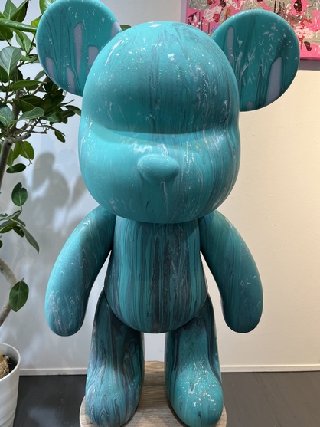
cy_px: 211
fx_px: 345
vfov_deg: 63.4
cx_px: 150
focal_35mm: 28
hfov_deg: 49.7
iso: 125
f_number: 1.6
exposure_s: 1/120
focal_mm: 5.1
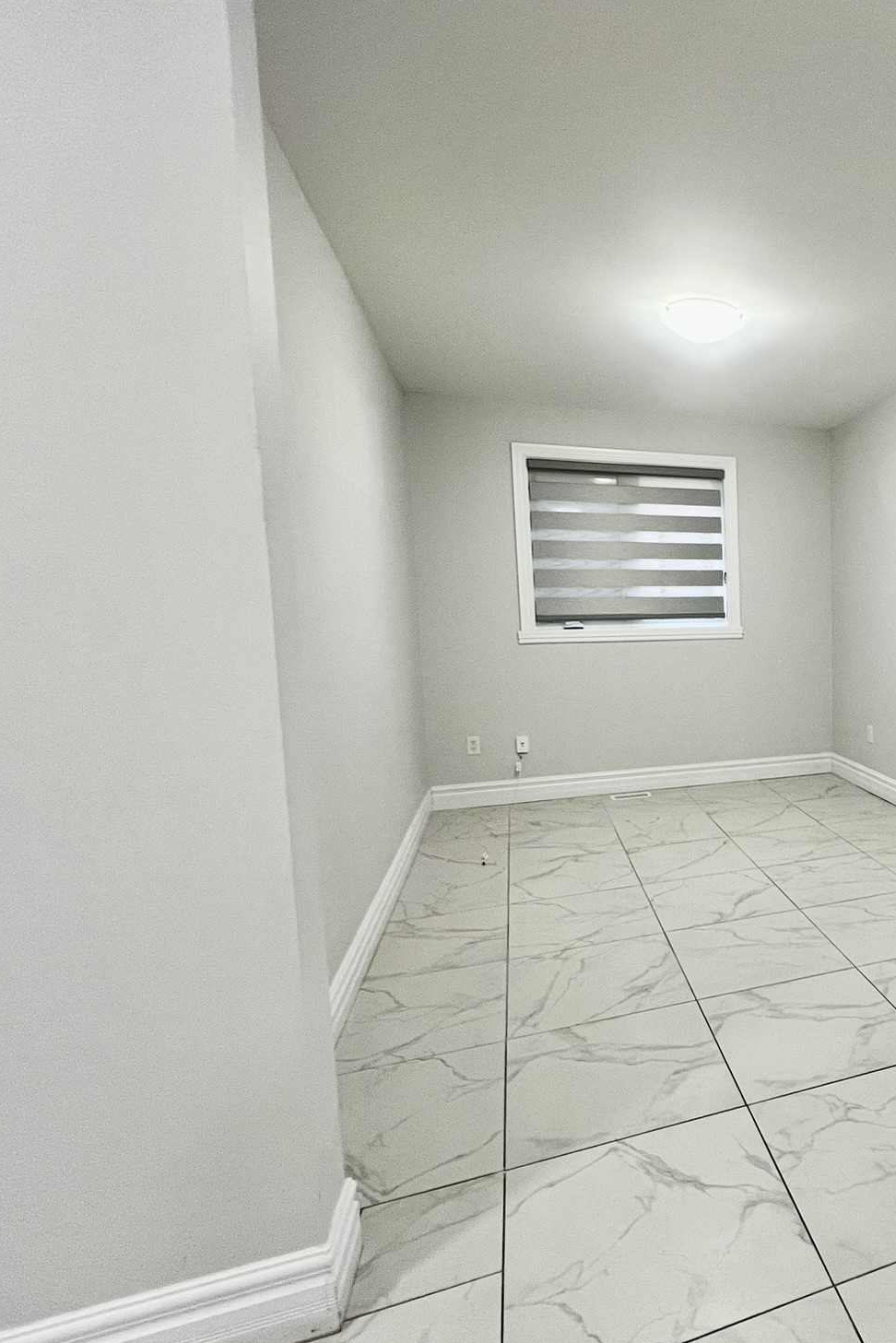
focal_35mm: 19
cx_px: 835
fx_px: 709
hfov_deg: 54.6
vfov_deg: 86.9
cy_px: 689
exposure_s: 1/120
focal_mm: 1.57
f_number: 1.8
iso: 200
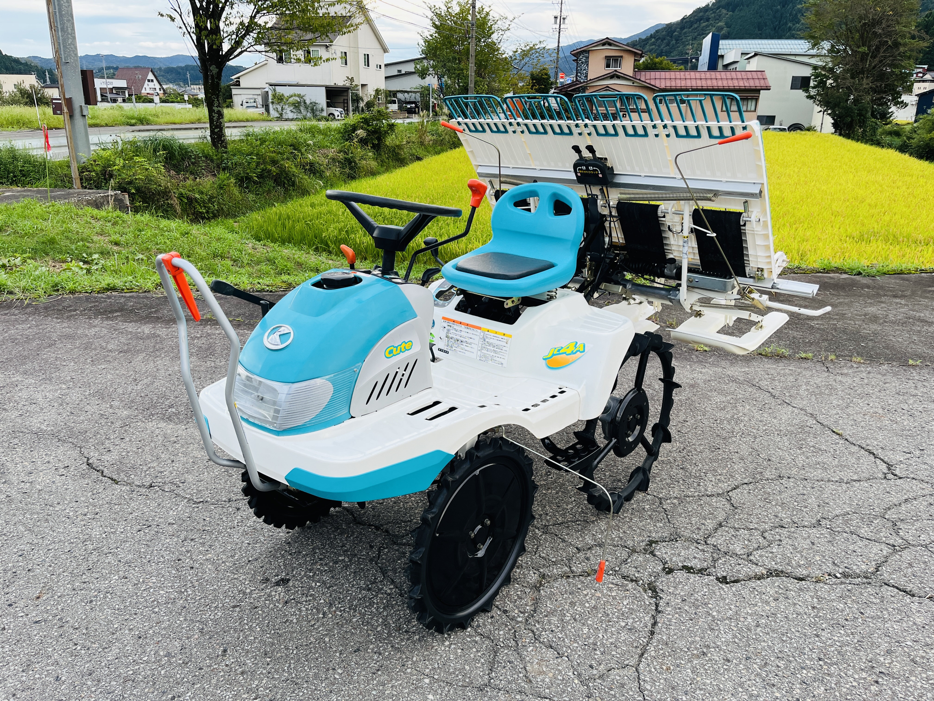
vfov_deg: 53.1
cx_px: 467
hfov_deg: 67.3
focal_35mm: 26
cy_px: 350
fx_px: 702
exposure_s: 1/122
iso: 50
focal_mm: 5.1
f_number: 1.6
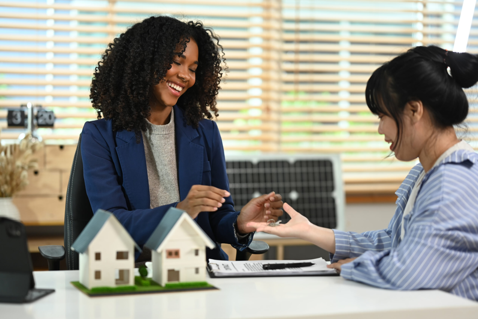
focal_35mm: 85
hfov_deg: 23.9
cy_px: 160
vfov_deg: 16.1
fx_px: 1129
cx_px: 239
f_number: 2
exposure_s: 1/250
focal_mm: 85
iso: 500
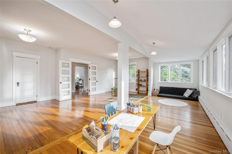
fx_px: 90
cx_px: 116
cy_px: 77
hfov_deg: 104.3
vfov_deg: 81.1
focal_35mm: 14
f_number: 11
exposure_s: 1/8
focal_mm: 14
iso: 200
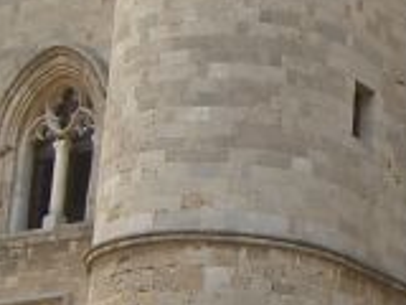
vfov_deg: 10.0
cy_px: 184
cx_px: 520
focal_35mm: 149
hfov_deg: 12.8
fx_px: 1748
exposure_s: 1/160
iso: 50
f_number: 2.8
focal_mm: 5.6
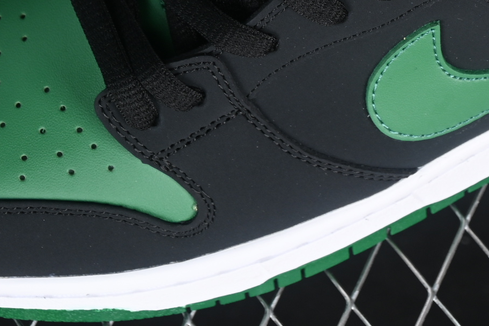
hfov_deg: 9.0
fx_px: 3110
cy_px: -149
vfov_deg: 5.9
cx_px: 293
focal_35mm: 229
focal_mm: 50
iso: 160
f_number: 6.3
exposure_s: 1/50
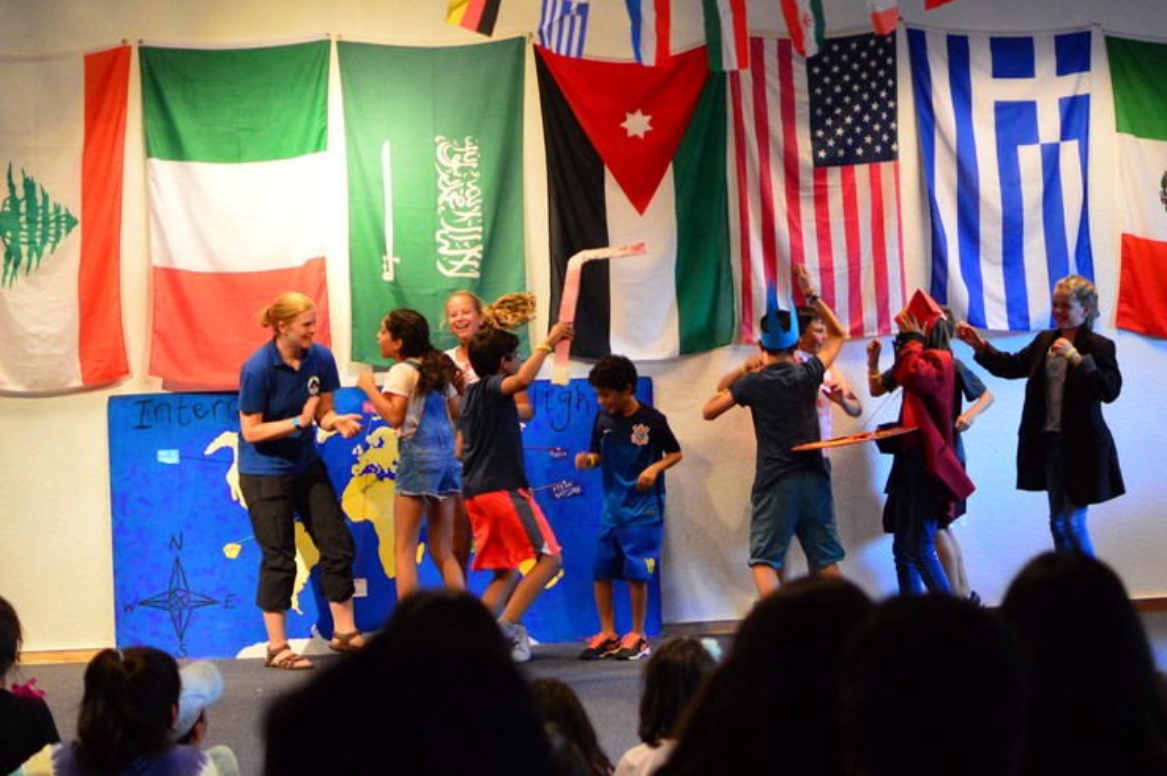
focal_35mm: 73
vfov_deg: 18.7
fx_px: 2354
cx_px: 642
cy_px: 405
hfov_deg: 27.8
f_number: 1.8
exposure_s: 1/160
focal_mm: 35
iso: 3200
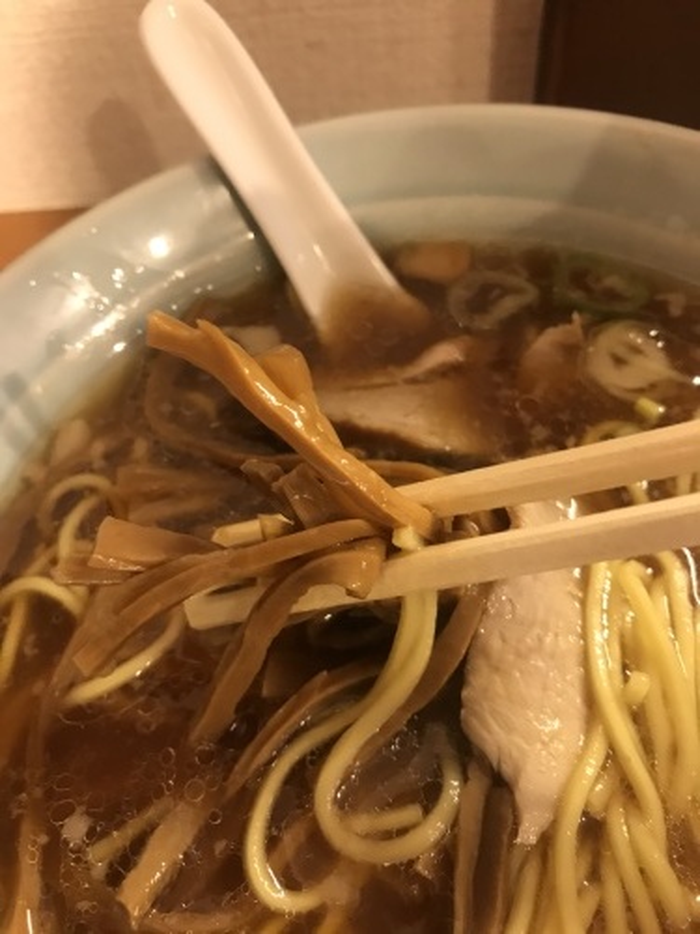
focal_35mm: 28
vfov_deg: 63.4
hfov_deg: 49.7
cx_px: 350
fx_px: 755
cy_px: 467
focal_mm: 3.99
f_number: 1.8
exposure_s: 1/15
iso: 64
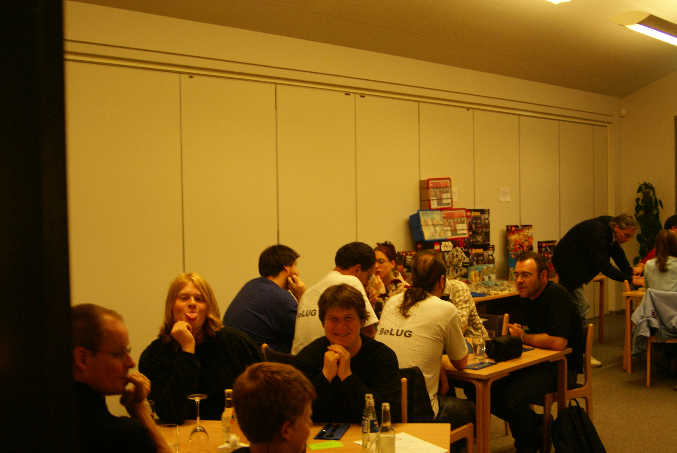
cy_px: 226
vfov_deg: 32.0
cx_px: 338
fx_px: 790
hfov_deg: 46.4
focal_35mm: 42
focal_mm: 28
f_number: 4
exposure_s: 1/15
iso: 400
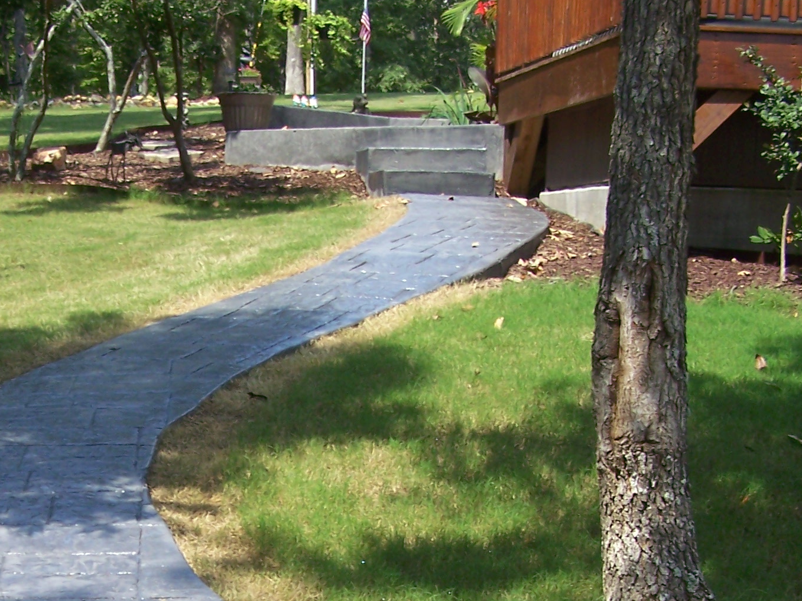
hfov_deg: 22.4
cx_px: 155
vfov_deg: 16.8
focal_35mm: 86
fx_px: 1993
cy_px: 594
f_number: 2.8
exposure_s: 1/500
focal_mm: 6.3
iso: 64
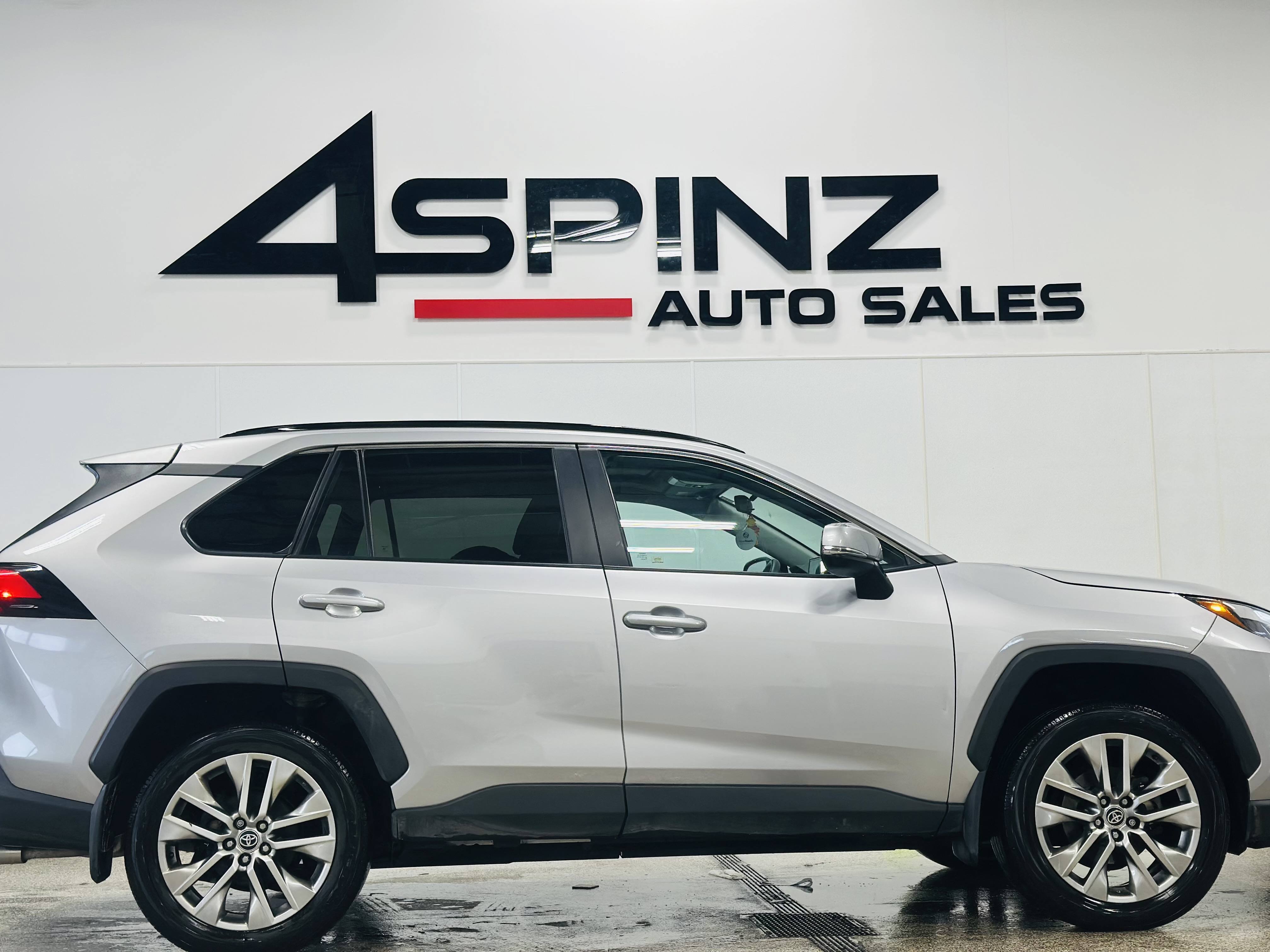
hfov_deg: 39.7
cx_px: 635
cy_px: 476
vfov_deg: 30.3
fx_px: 1761
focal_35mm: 48
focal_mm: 6.86
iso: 80
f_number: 1.78
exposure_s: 1/120
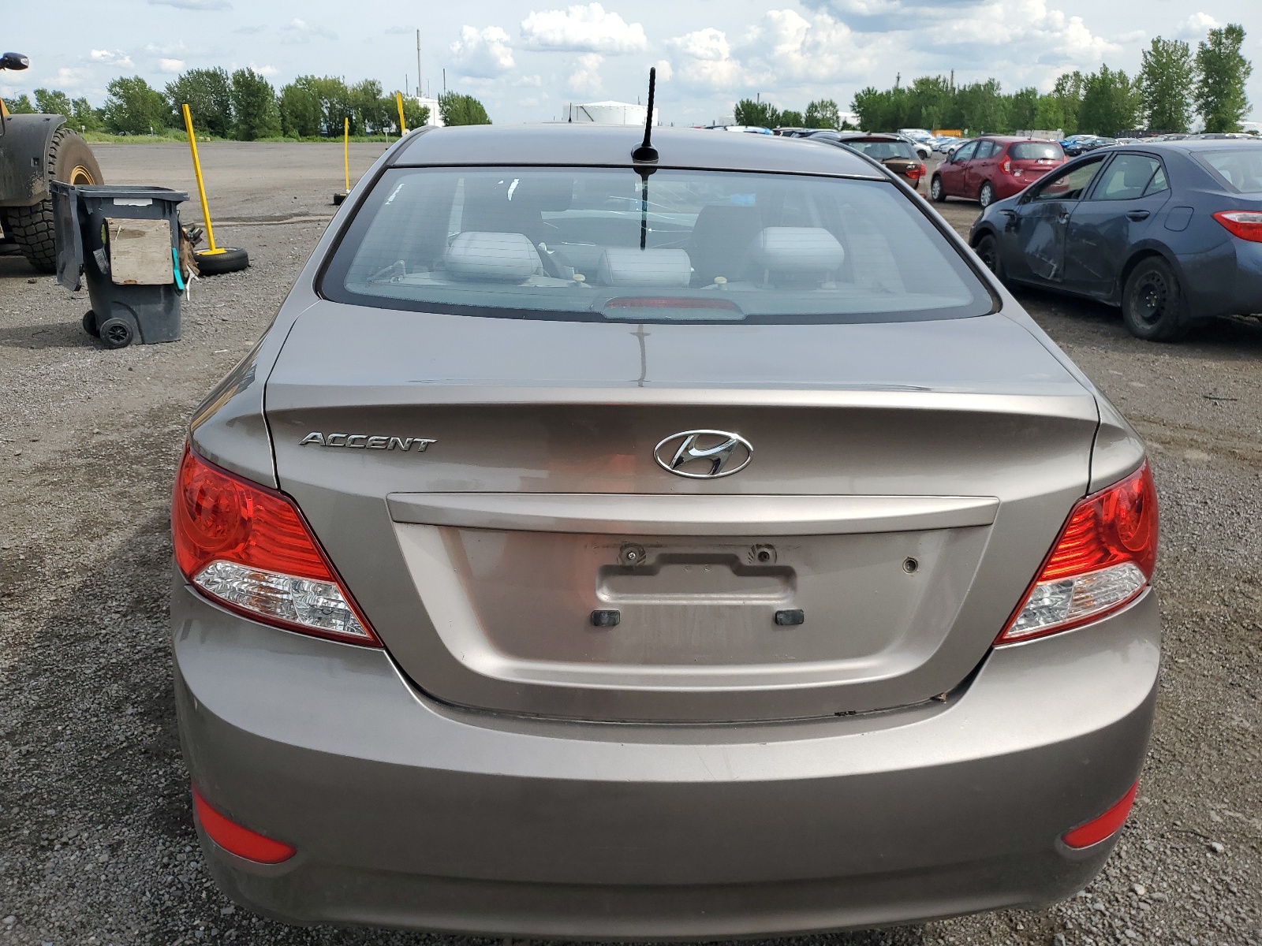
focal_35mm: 26
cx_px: 631
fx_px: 948
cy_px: 473
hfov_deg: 67.3
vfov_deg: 53.1
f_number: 1.5
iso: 50
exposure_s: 1/2500
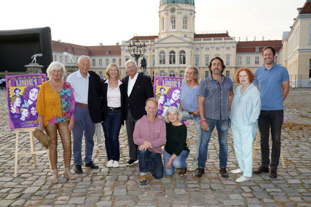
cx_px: 156
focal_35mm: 36
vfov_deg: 36.8
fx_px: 311
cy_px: 104
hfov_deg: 53.2
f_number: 7.1
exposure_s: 1/80
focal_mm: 36
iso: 640
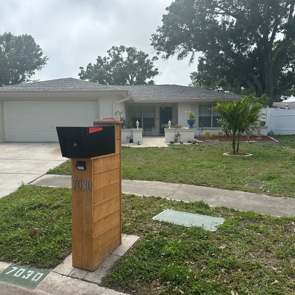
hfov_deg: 55.6
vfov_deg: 55.6
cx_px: 135
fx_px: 280
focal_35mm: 29
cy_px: 147
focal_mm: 6.86
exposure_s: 1/4762
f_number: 1.78
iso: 80
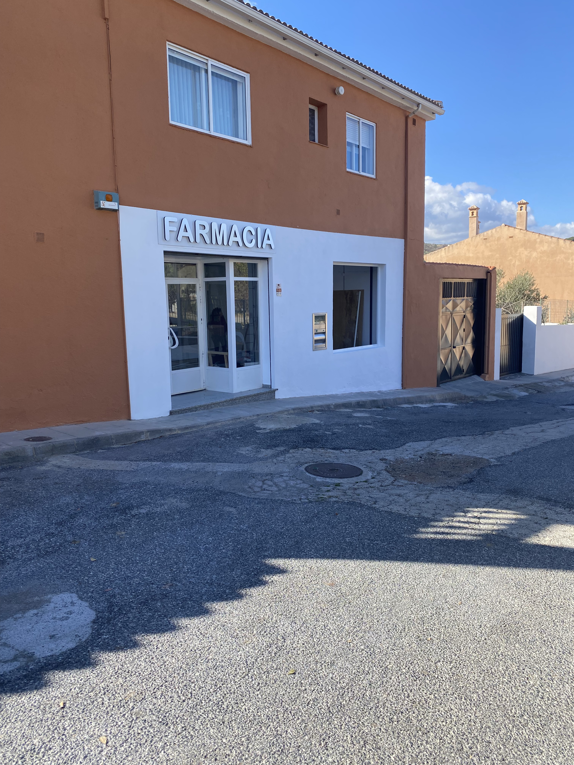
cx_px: 287
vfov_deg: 67.3
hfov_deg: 53.1
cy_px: 382
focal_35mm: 26
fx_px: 575
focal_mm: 4.25
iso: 32
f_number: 1.8
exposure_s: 1/1232
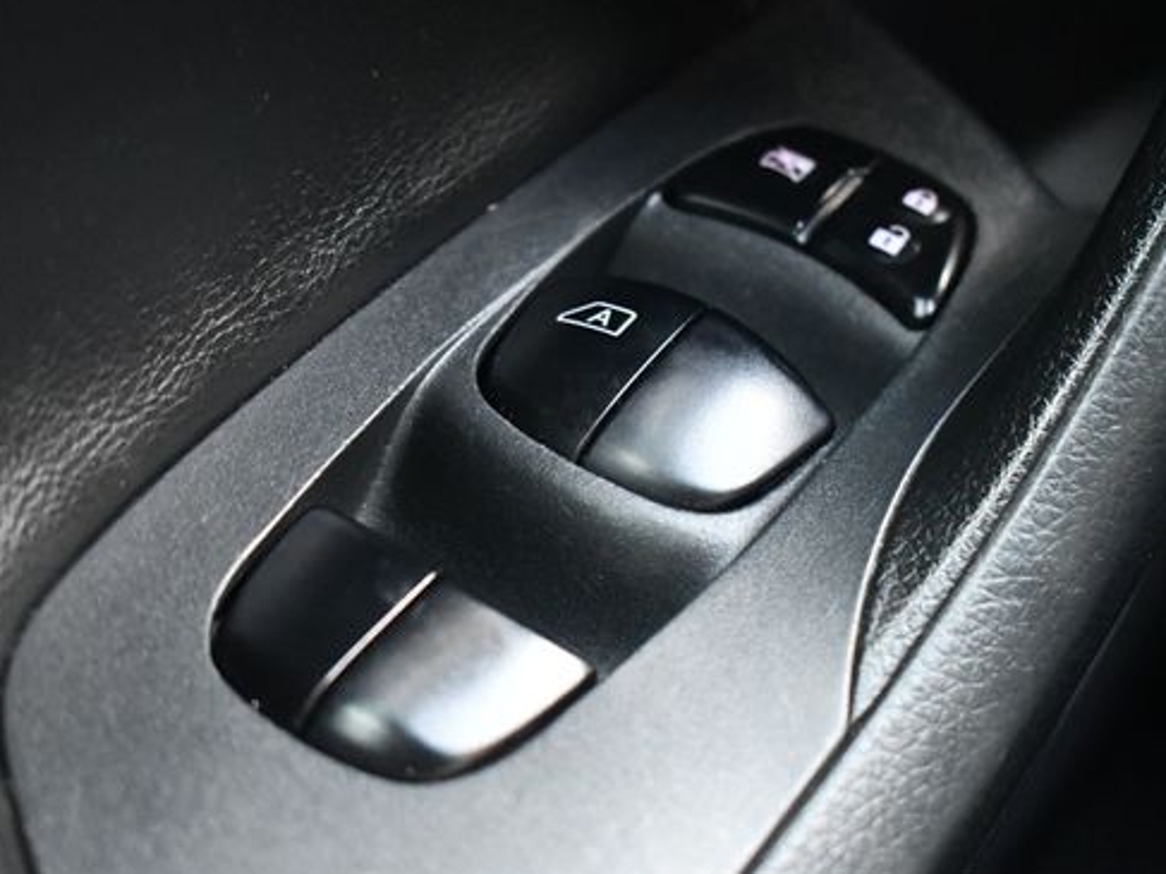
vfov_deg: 20.4
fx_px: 2425
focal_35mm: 72
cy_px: 419
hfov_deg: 27.0
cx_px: 673
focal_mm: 38
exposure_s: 1/60
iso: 5000
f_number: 4.8
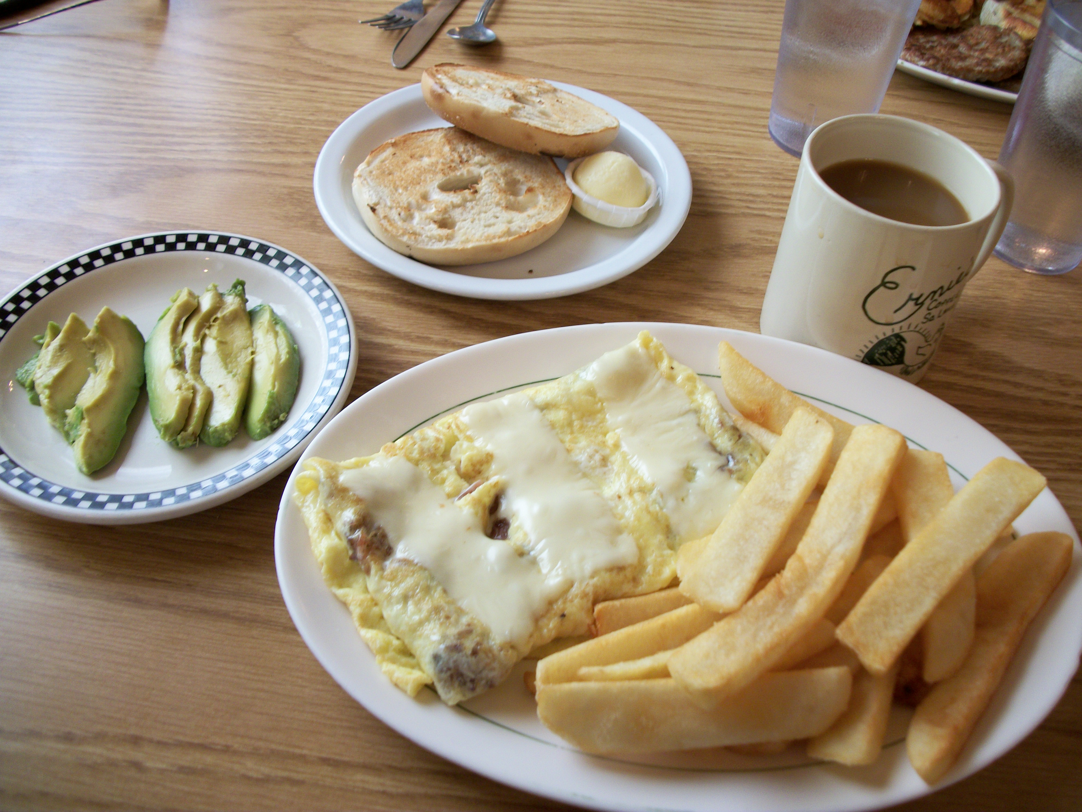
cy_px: 406
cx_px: 541
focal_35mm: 32
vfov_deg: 44.2
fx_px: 1000
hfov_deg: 56.8
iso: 80
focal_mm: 5.7
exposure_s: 1/40
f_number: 2.9
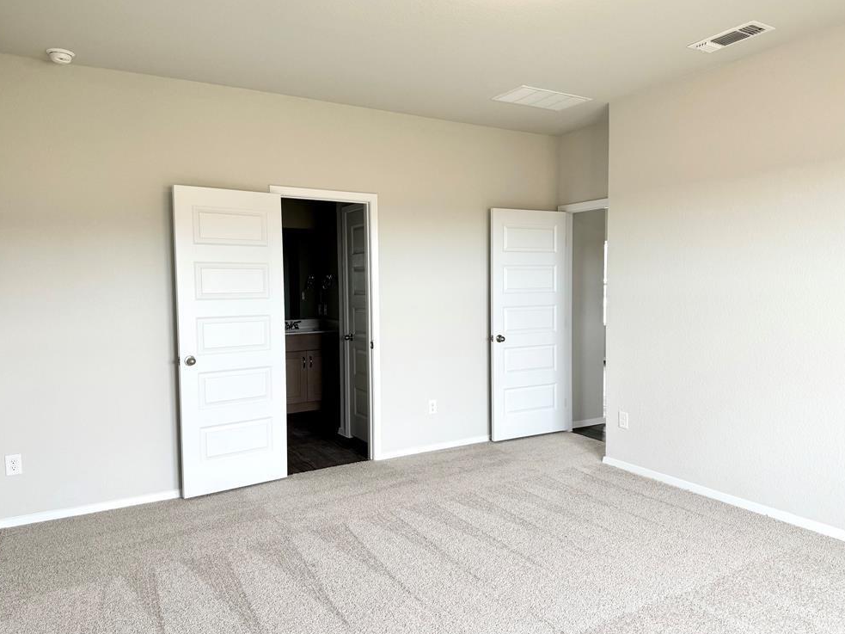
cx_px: 432
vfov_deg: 54.9
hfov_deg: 69.4
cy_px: 316
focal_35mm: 25
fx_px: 610
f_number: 1.78
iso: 125
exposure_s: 1/120
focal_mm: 6.76
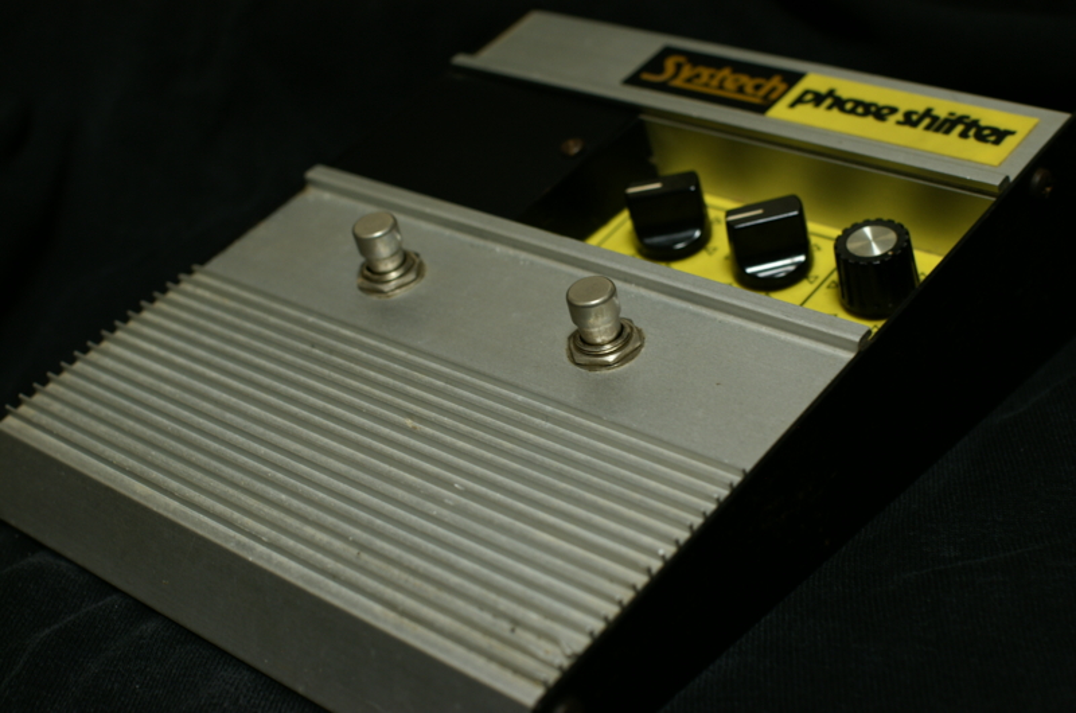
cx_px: 538
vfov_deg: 25.6
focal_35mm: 52
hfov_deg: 37.9
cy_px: 356
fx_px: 1566
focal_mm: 35
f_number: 5
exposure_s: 1/5
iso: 200
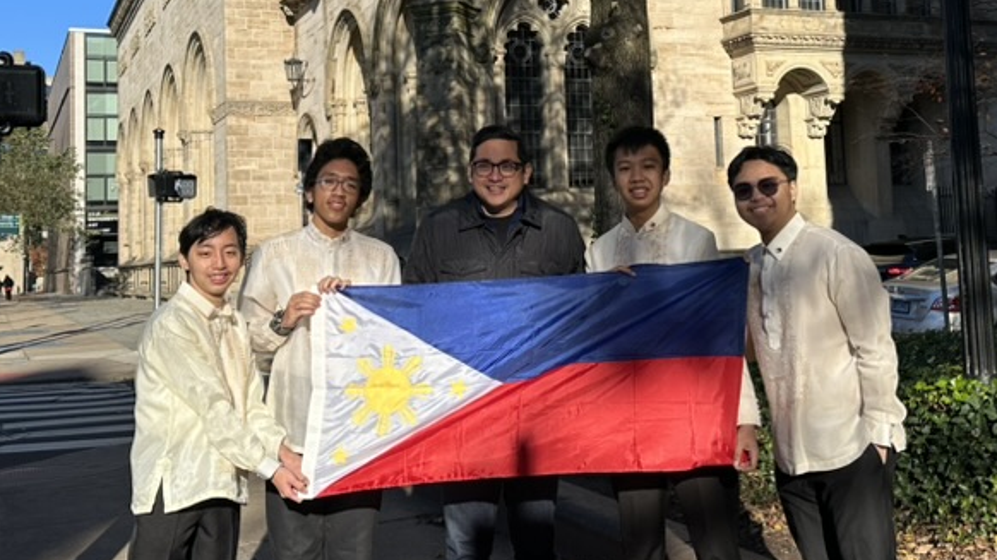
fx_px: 1216
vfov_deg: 25.6
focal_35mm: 46
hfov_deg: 44.6
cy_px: 130
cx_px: 493
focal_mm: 6.86
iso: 80
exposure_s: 1/4184
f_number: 1.78
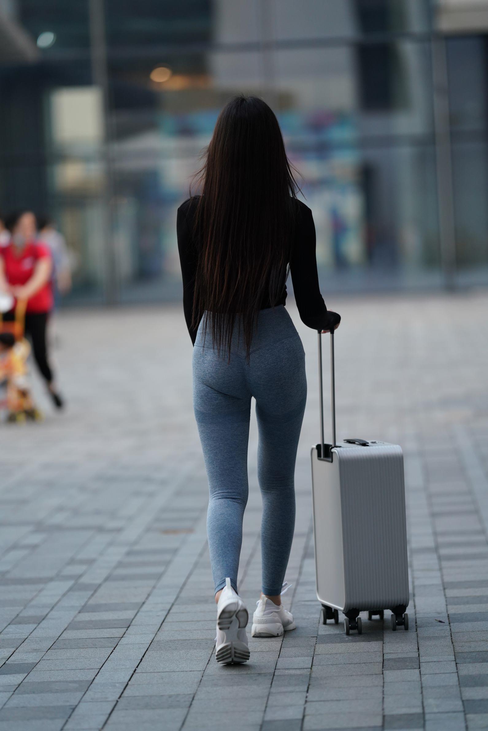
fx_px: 2744
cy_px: 366
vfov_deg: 15.2
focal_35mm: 135
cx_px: 244
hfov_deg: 10.2
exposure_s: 1/400
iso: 640
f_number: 1.8
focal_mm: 135
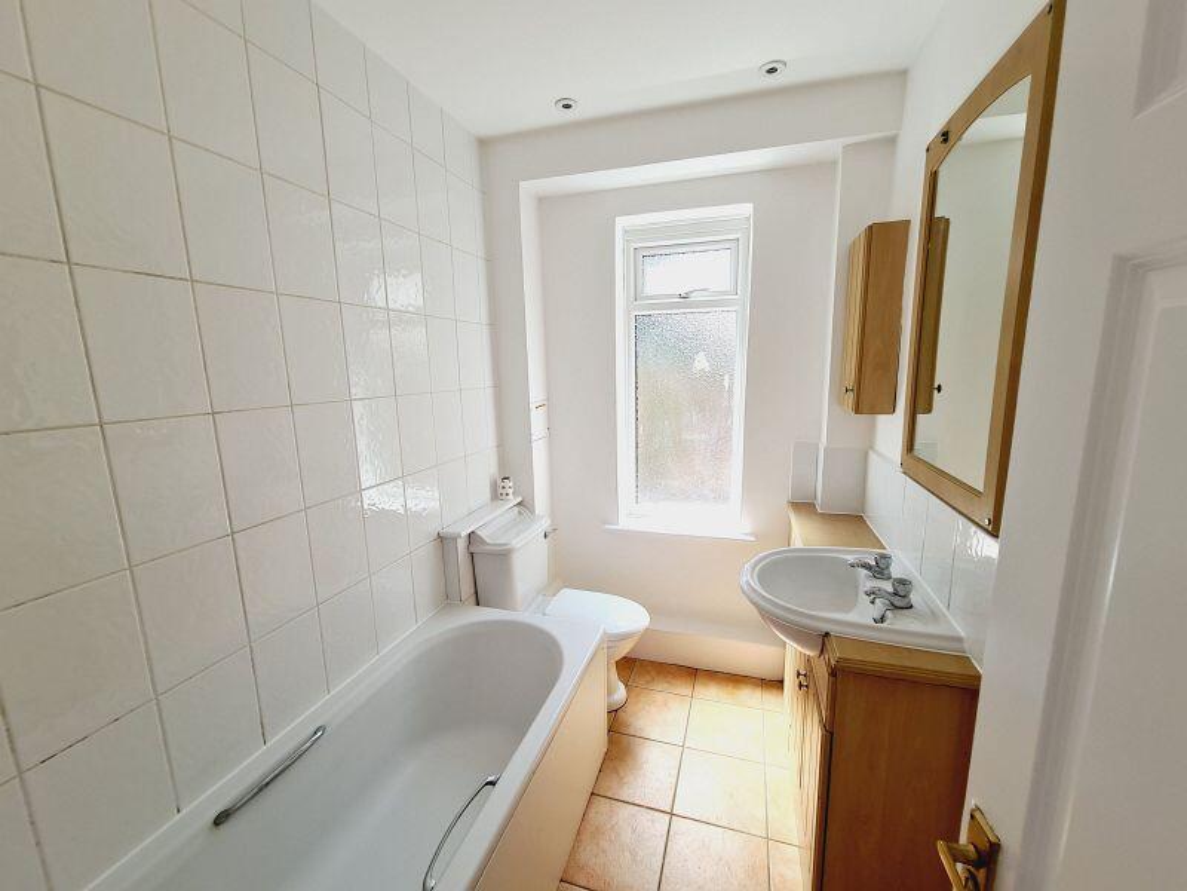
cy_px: 446
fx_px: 446
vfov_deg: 89.9
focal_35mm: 13
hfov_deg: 106.2
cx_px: 594
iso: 50
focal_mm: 2.2
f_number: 2.2
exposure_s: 1/237
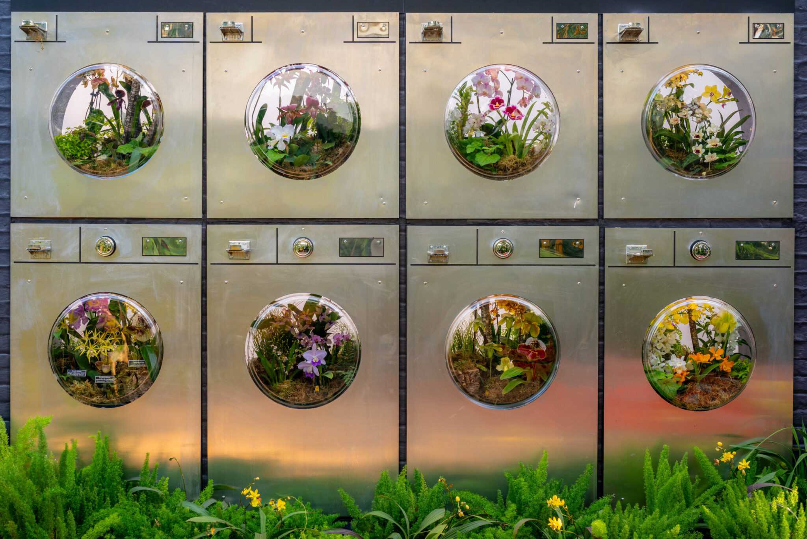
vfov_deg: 25.1
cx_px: 404
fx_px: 1211
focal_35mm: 54
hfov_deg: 36.9
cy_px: 270
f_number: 8
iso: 400
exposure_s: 1/30
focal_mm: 54
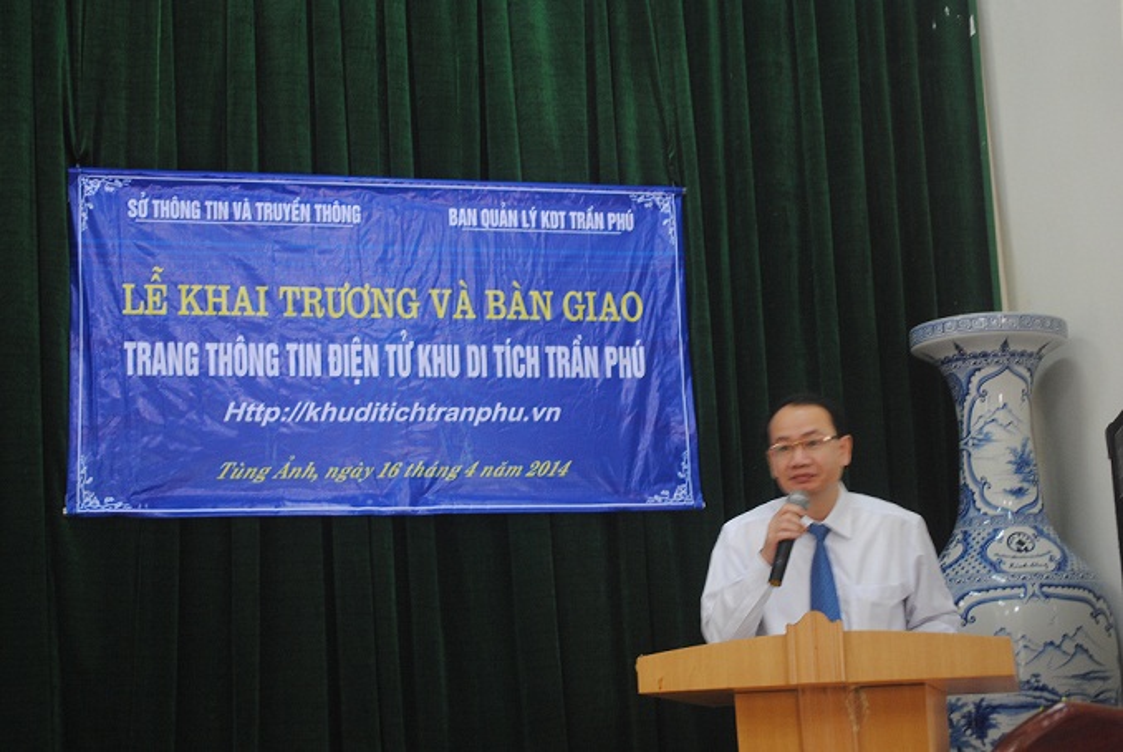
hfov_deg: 33.4
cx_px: 562
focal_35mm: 60
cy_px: 376
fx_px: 1874
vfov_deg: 22.7
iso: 400
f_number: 5.3
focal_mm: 40
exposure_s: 1/6
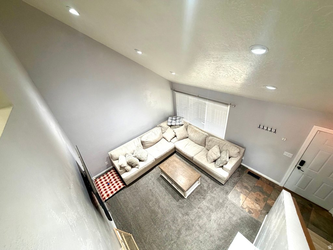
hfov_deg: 102.1
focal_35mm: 14
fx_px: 135
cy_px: 125
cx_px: 166
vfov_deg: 85.7
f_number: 2.2
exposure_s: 1/60
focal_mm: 2.22
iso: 250
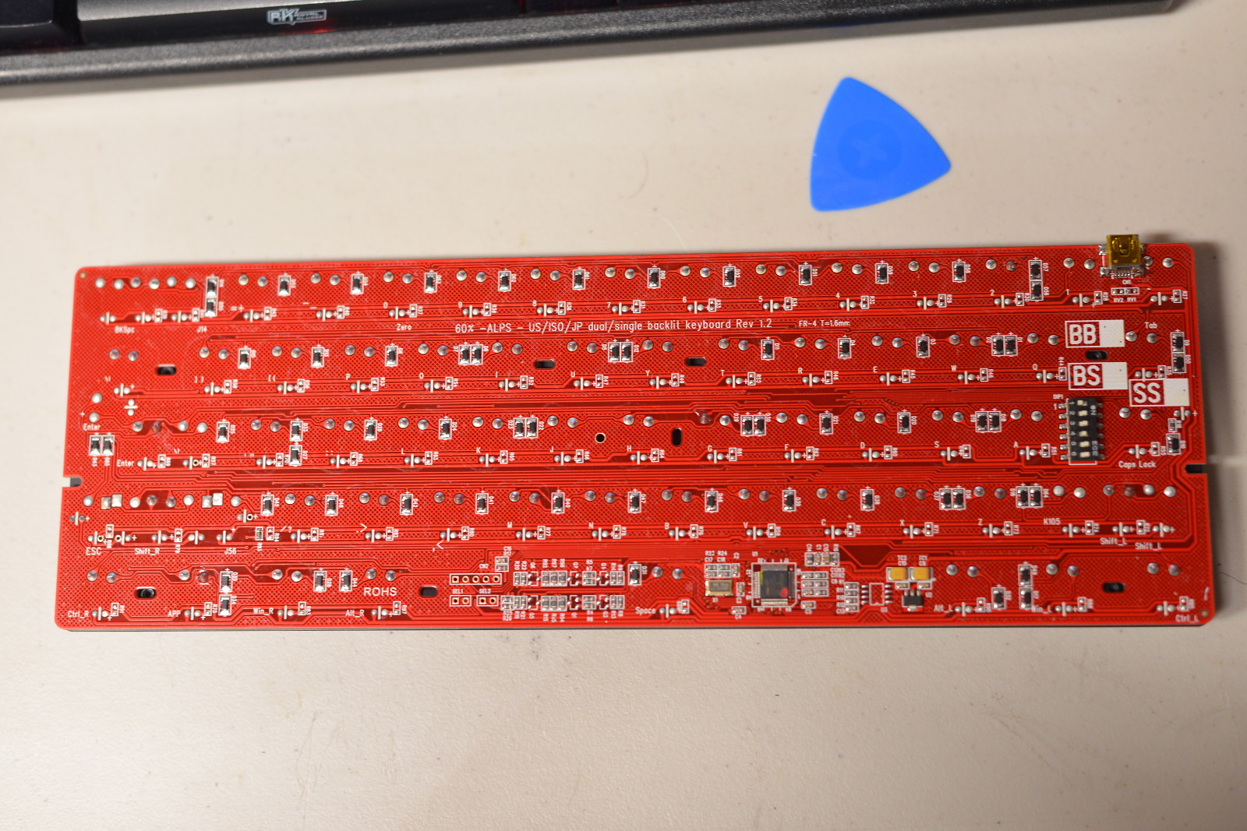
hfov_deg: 39.6
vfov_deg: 27.0
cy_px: 416
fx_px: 1732
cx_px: 624
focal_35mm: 50
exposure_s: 1/50
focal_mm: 50
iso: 1000
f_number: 2.8
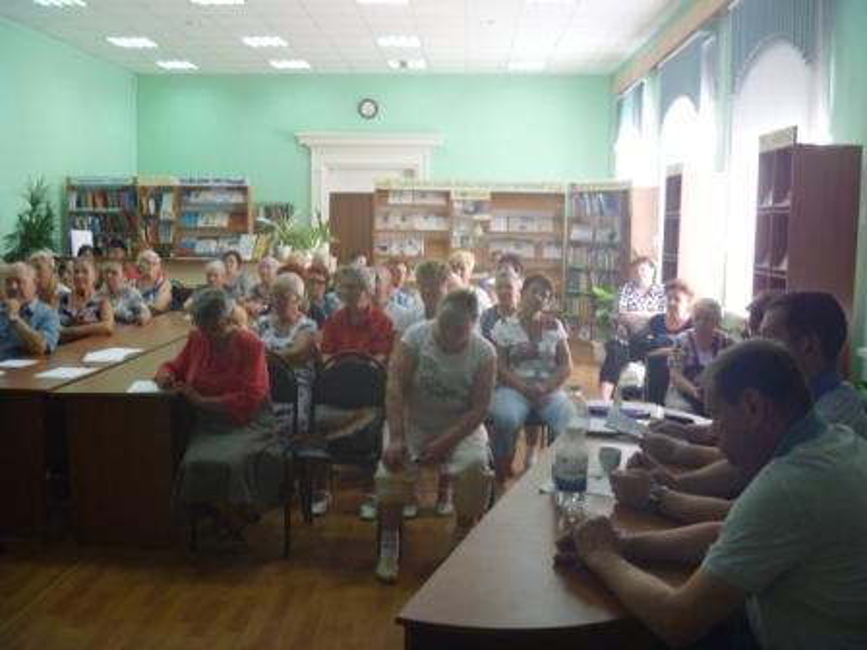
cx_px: 434
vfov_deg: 40.7
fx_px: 877
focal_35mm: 35
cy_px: 325
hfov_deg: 52.6
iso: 250
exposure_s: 1/30
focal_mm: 6.3
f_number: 3.5
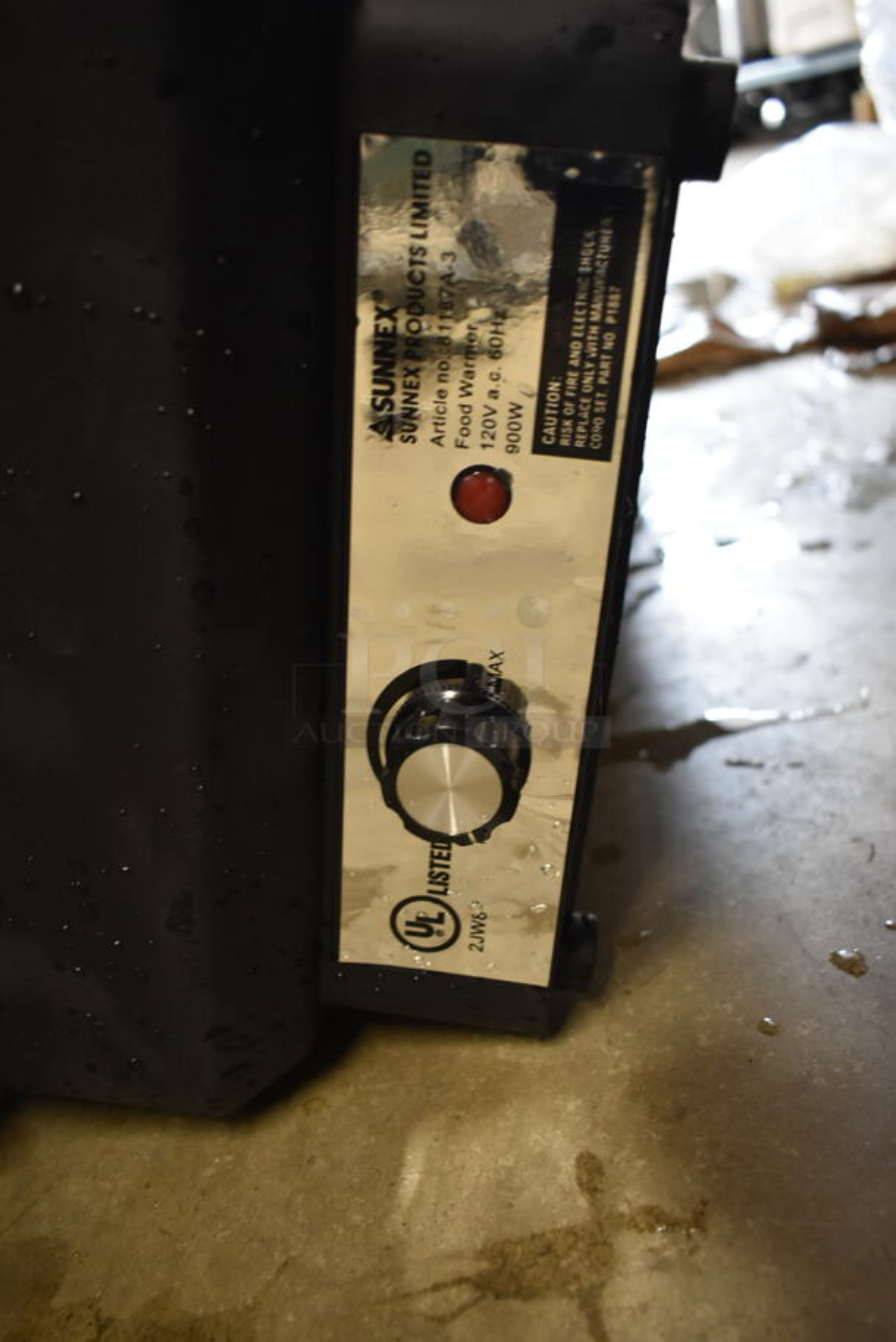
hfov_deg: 43.7
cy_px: 671
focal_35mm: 30
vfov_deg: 61.9
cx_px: 448
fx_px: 1118
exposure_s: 1/30
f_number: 3.5
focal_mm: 20
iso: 1100
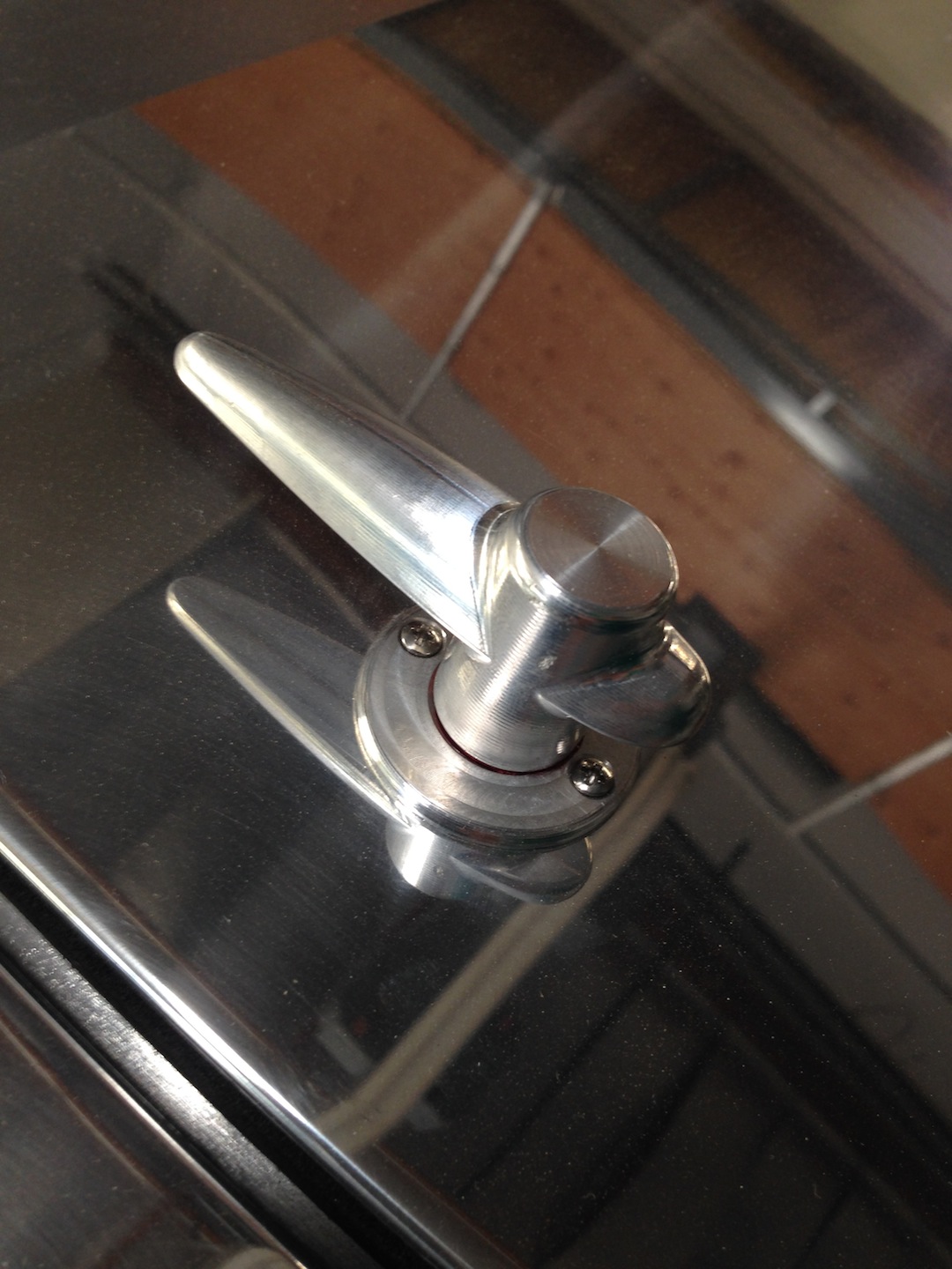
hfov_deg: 42.9
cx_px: 476
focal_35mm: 33
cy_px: 634
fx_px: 1210
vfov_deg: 55.4
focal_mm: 4.12
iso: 50
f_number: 2.4
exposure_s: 1/20
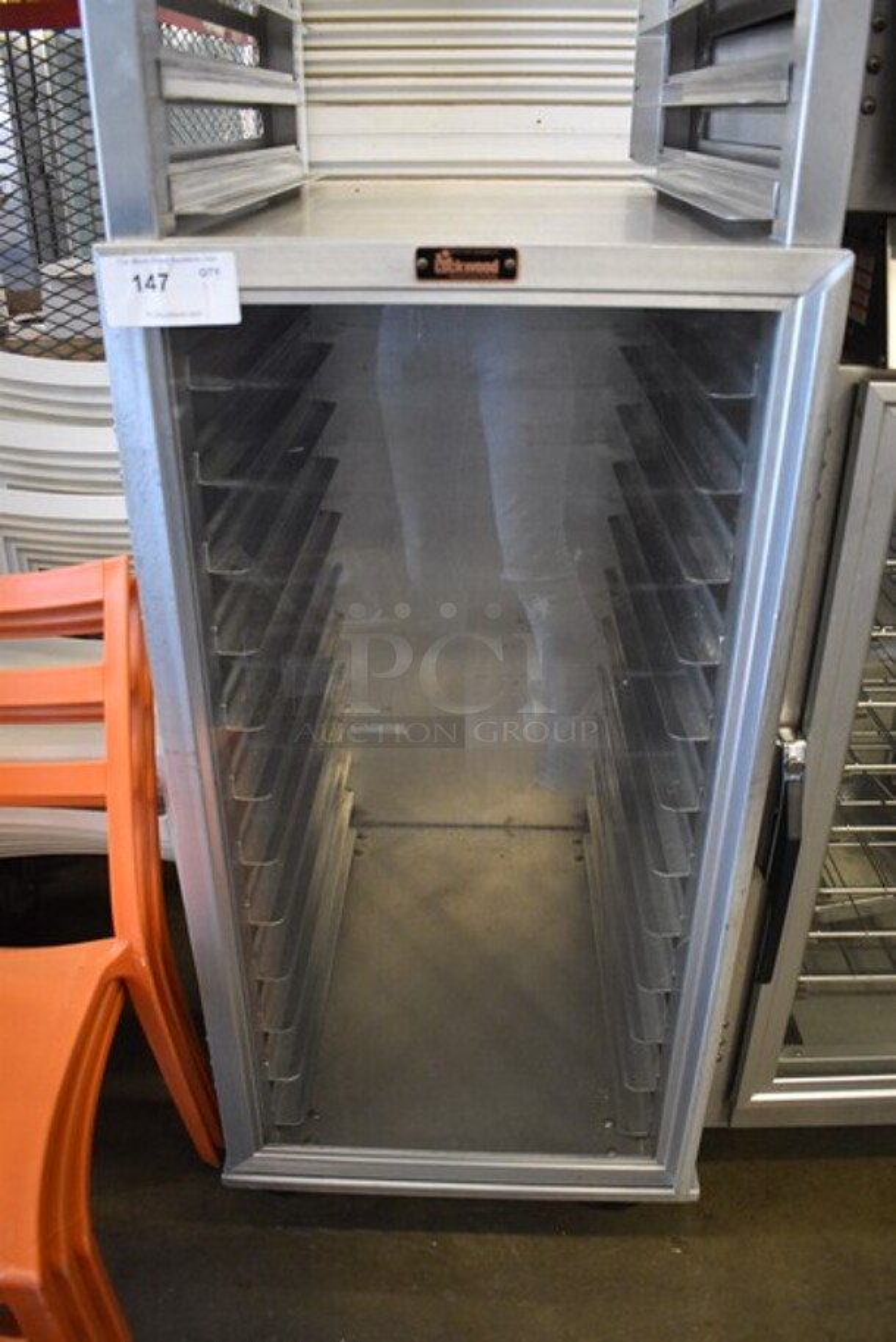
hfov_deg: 48.0
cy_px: 671
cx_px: 448
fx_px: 1006
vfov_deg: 67.3
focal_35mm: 27
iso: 2000
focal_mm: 18
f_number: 3.5
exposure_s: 1/125
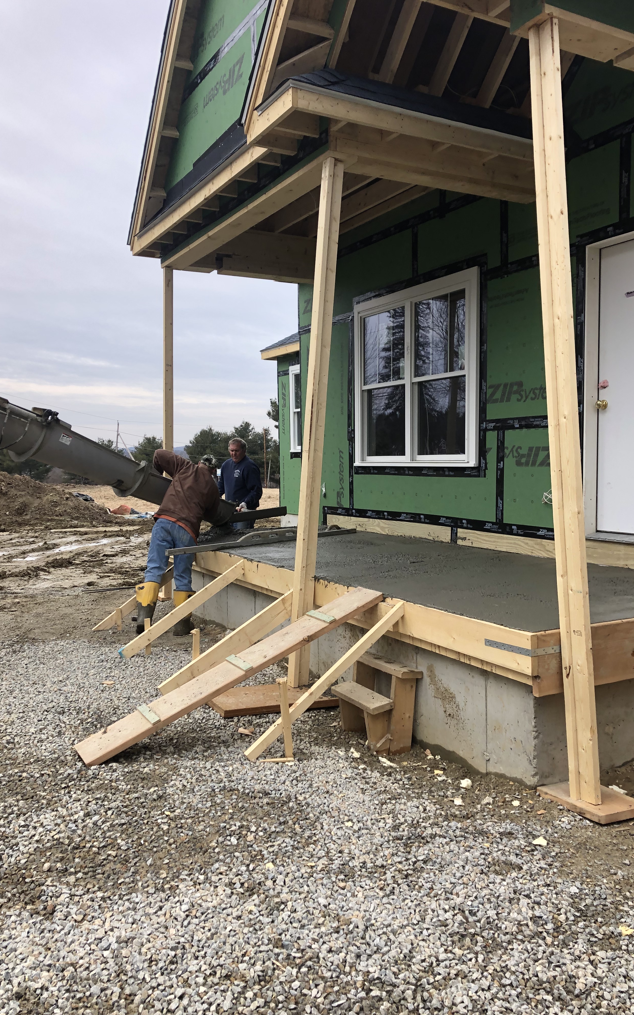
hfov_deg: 41.8
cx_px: 341
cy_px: 507
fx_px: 829
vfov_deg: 62.9
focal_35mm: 30
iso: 20
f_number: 1.8
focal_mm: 3.99
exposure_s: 1/695
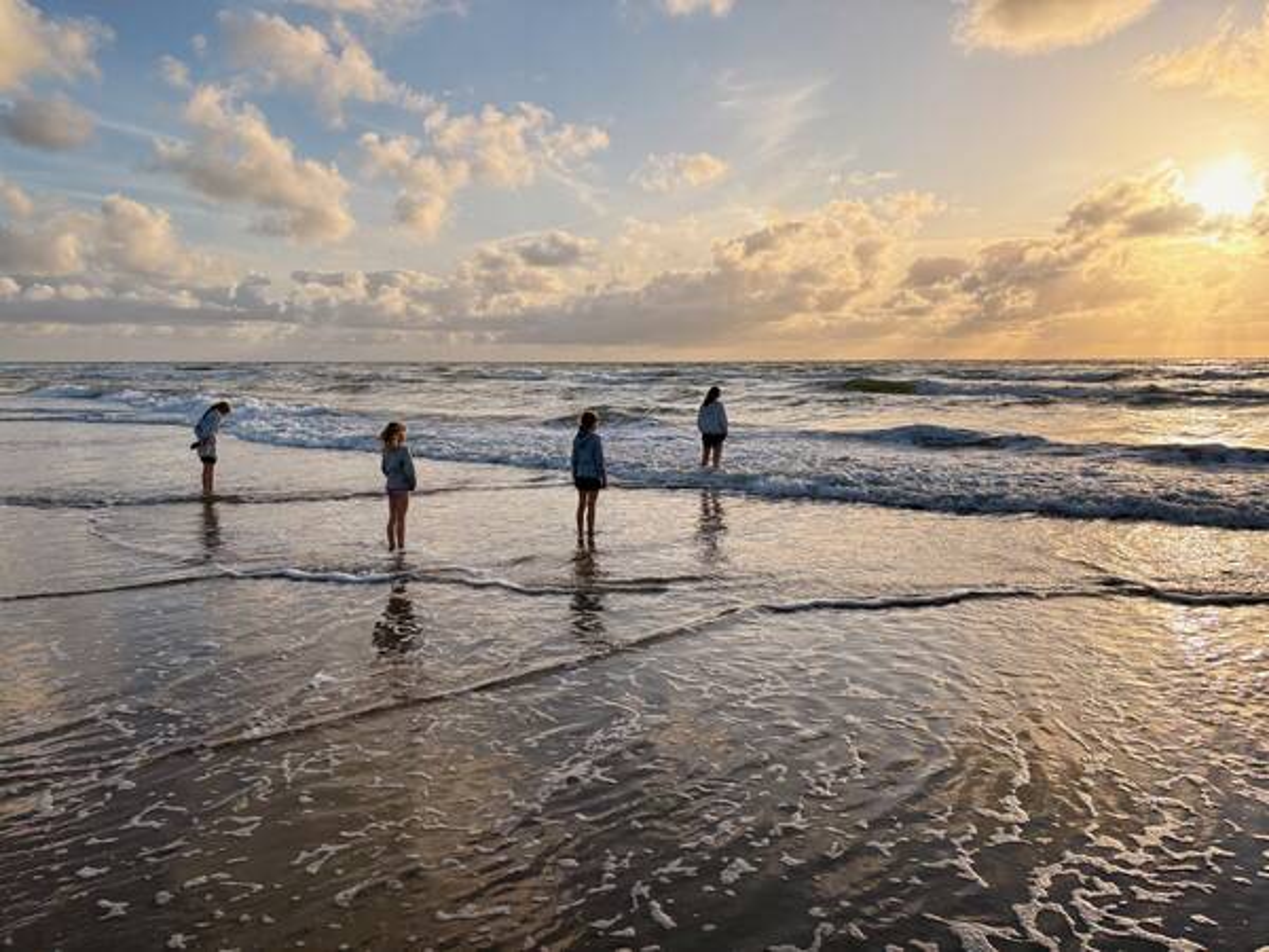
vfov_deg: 53.1
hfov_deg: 67.3
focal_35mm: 26
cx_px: 634
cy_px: 476
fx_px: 953
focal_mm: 5.96
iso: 64
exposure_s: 1/4329
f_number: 1.6
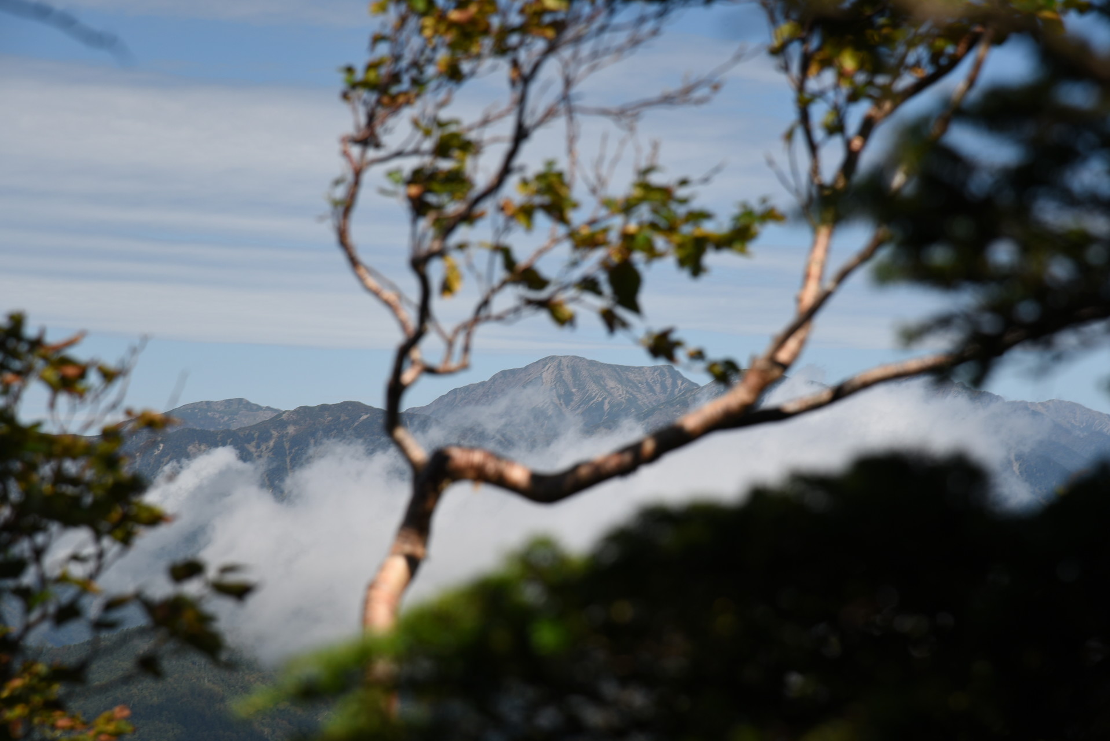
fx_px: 3701
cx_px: 555
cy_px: 370
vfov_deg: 11.4
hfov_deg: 17.1
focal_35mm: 120
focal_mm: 120
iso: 100
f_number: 8
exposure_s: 1/160
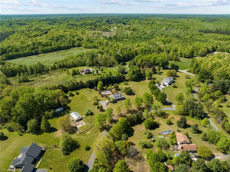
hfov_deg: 71.6
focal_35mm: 24
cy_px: 86
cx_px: 115
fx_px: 159
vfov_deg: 56.7
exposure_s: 1/1600
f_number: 2.8
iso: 100
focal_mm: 12.29
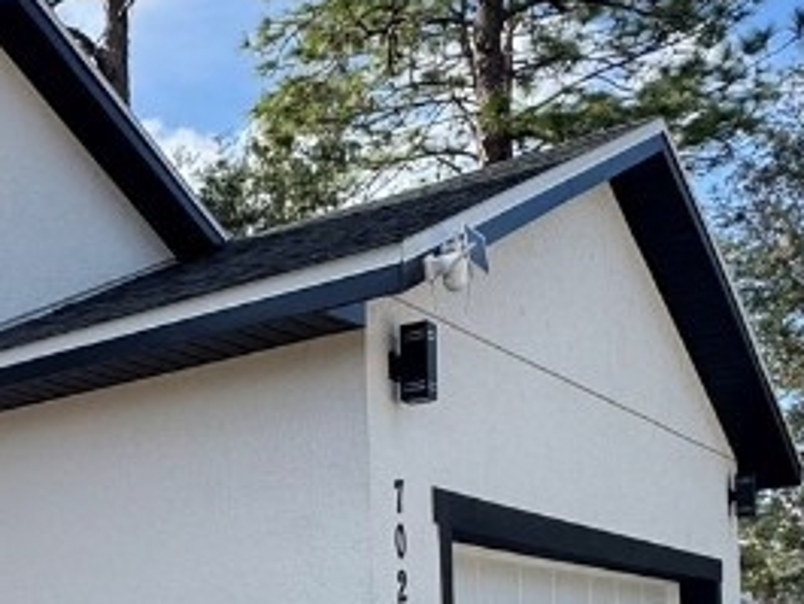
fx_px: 1255
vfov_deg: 25.2
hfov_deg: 28.7
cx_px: -252
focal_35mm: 54
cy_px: 656
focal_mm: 2.22
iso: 40
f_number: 2.2
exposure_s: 1/727
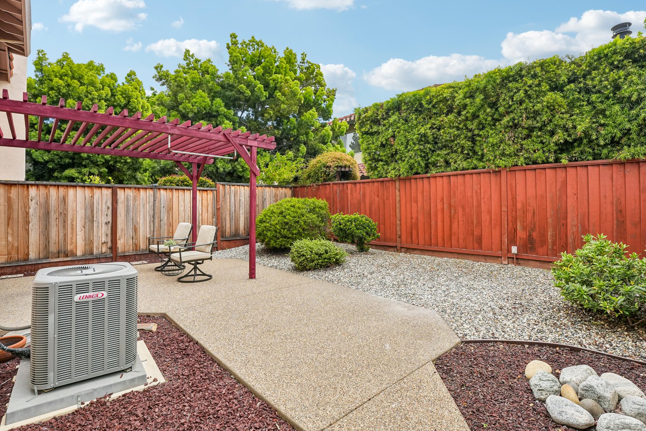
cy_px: 200
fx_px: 305
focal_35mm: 17
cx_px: 344
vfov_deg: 70.3
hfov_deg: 93.2
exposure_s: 1/500
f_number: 8
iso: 640
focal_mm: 14
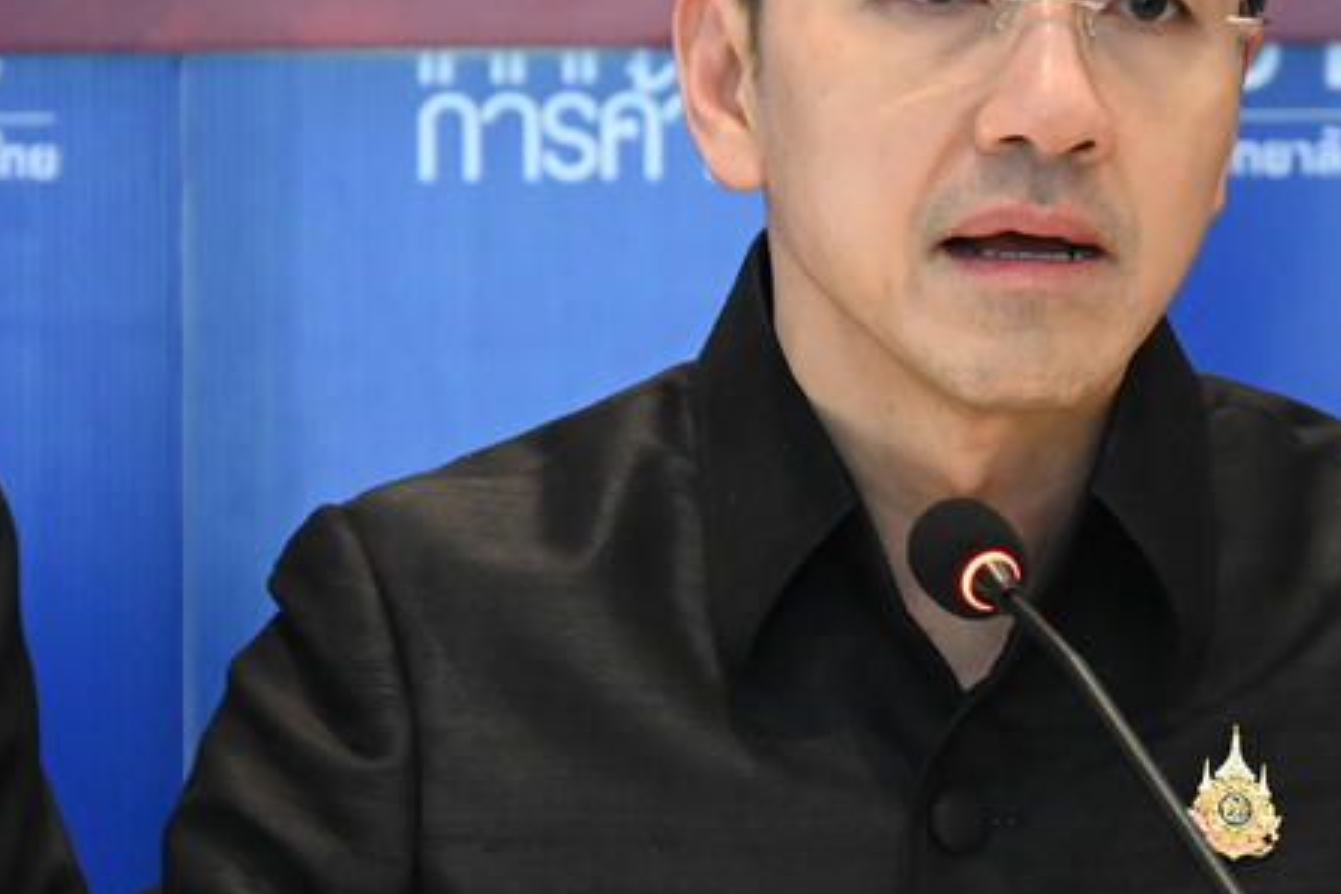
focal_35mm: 418
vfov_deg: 3.3
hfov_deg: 4.9
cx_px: 993
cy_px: 495
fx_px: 15569
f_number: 6.3
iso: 10000
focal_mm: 165
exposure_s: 1/125
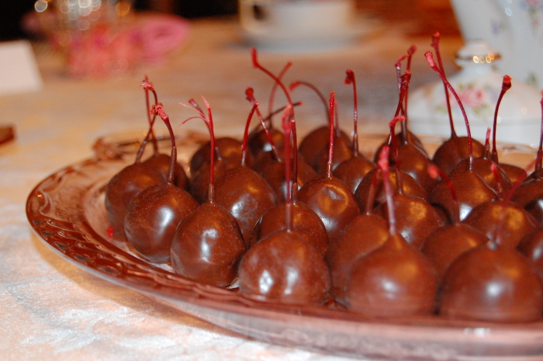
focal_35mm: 82
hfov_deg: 24.6
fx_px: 1243
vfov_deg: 16.5
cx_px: 272
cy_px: 180
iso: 1600
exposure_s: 1/60
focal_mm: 55
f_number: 5.6
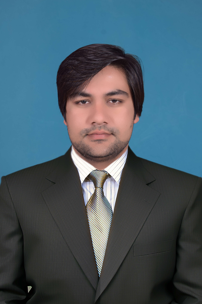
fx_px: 480
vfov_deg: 35.1
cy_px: 152
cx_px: 101
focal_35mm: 57
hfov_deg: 23.8
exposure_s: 1/160
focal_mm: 38
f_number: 9
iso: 320
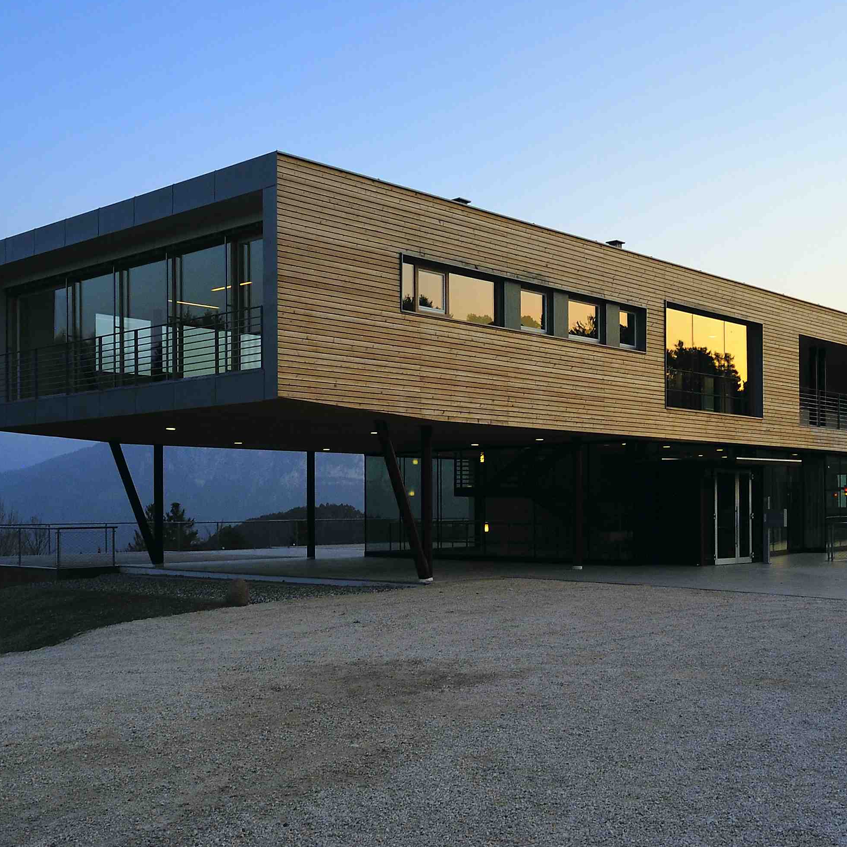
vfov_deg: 42.8
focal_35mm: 39
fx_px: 1080
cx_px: 528
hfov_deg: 42.5
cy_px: 427
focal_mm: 20
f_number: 8
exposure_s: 1/160
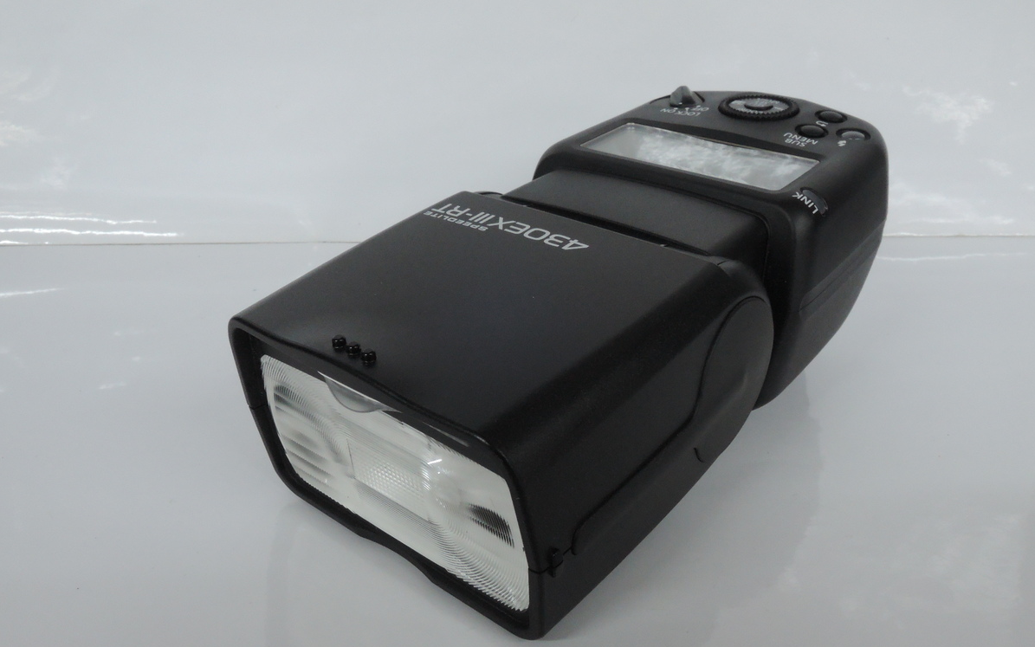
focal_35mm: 33
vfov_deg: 38.3
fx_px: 931
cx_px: 519
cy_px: 327
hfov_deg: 58.1
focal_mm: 6.6
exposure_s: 1/30
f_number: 8
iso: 800
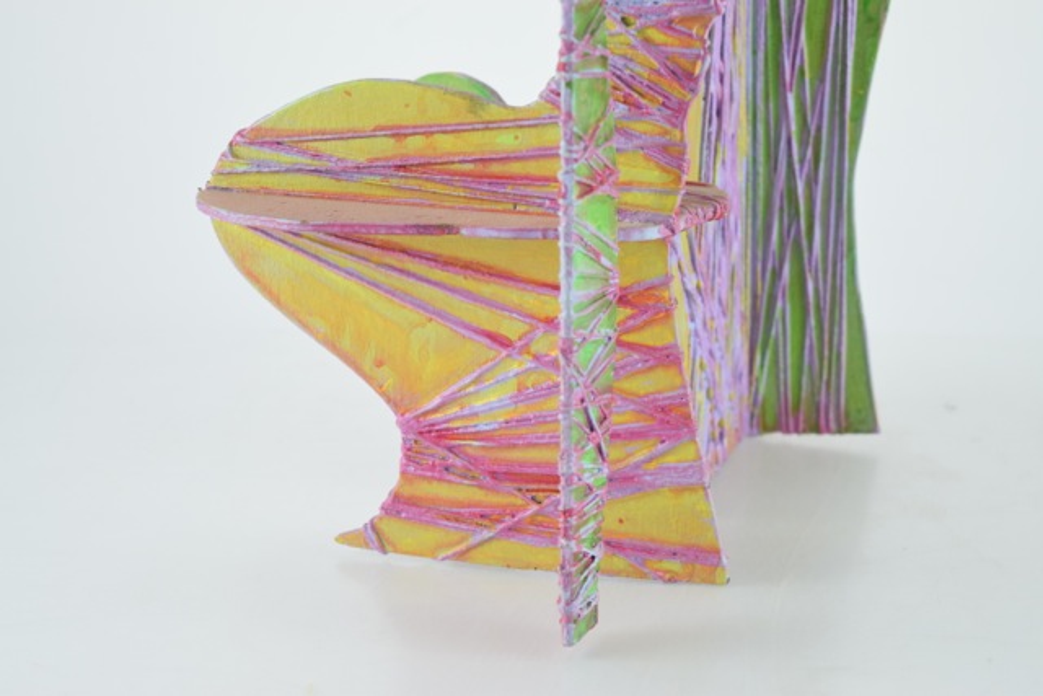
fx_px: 2391
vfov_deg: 16.6
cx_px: 522
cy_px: 348
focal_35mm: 82
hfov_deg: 24.6
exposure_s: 1/125
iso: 800
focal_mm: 55
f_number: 5.6
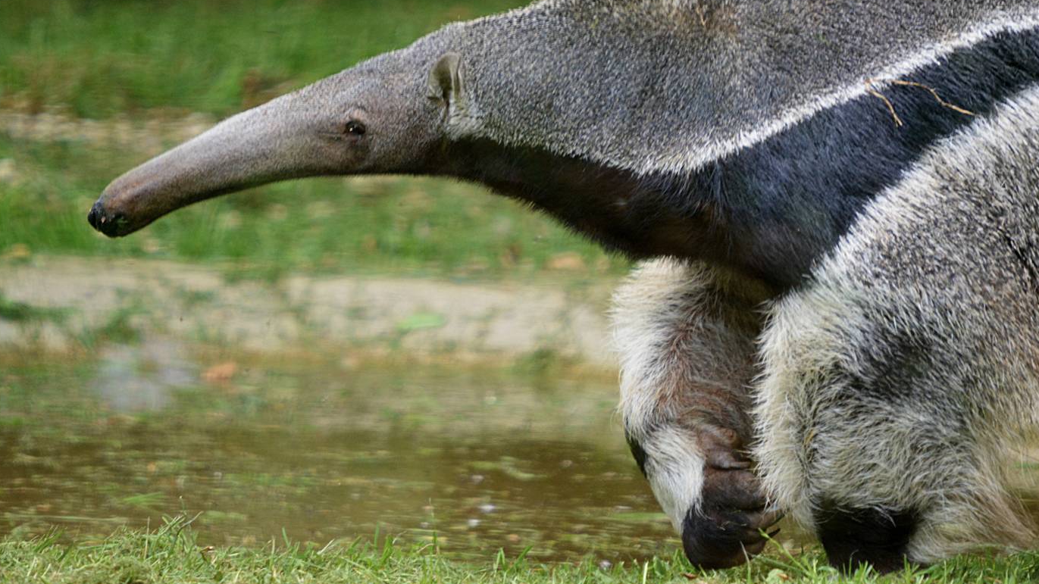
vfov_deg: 1.3
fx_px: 25262
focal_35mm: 917
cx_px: 510
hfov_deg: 2.4
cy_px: 211
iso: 1100
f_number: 6.3
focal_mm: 500
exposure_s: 1/500
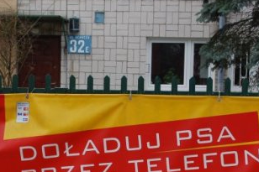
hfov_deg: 19.4
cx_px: 105
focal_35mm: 105
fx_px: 757
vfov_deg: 12.9
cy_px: 164
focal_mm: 27
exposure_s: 1/100
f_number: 8
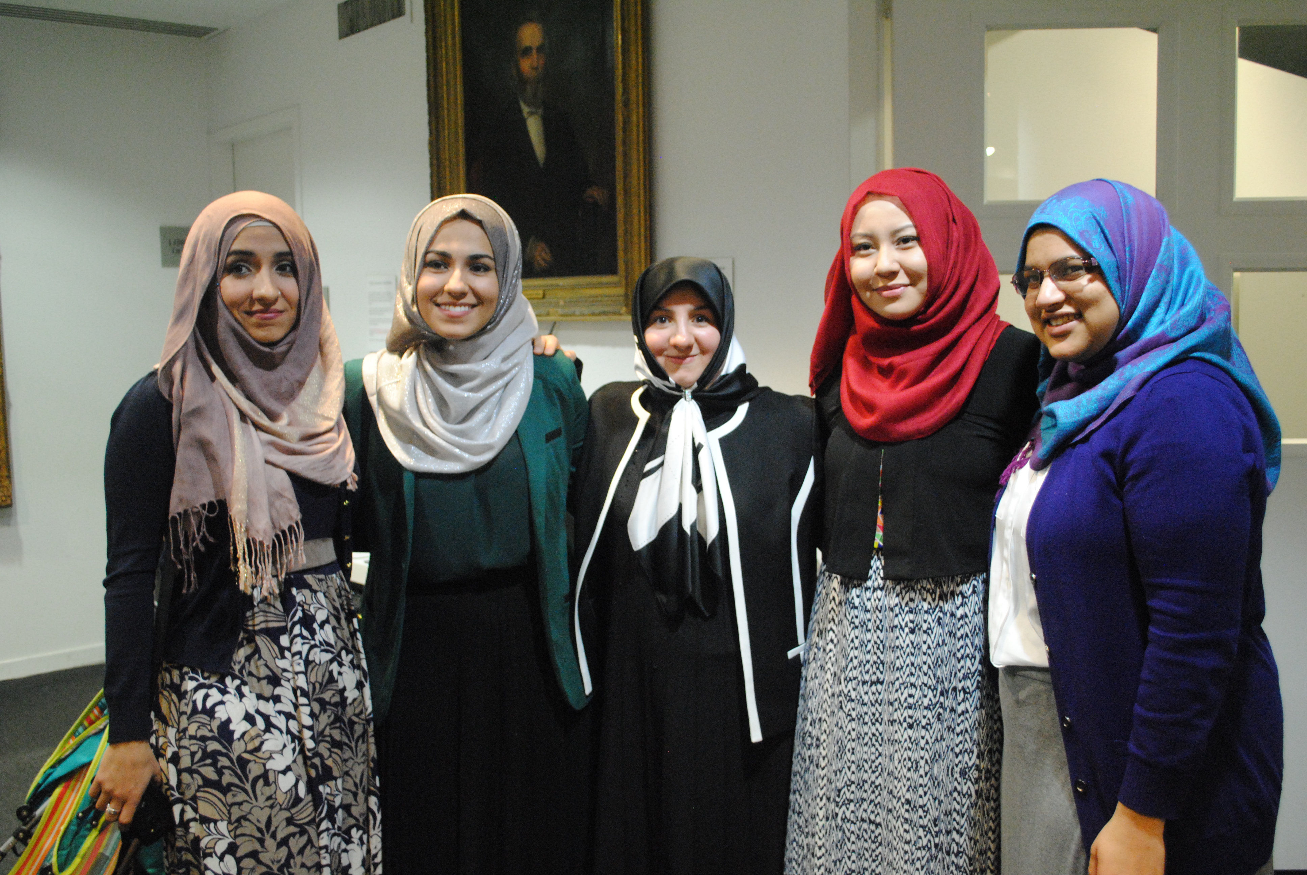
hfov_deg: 53.1
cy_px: 438
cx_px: 654
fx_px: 1309
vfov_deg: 37.0
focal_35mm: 36
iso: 1400
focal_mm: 24
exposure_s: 1/30
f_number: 4
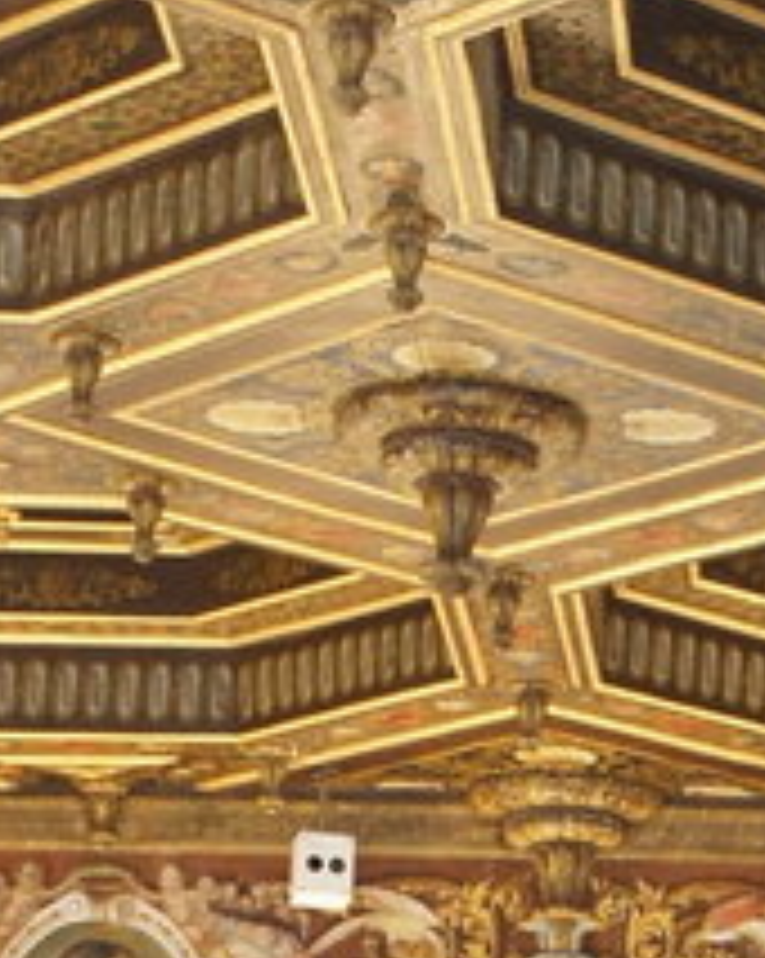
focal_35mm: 191
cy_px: 1570
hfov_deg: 8.0
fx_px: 5413
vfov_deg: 9.7
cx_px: 886
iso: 1600
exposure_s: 1/50
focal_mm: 24
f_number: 4
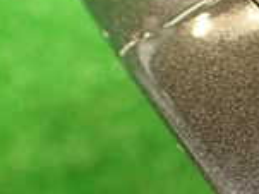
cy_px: 127
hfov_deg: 14.9
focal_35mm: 127
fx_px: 949
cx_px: 334
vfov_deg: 11.6
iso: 200
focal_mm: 5.79
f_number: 2.4
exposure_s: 1/50
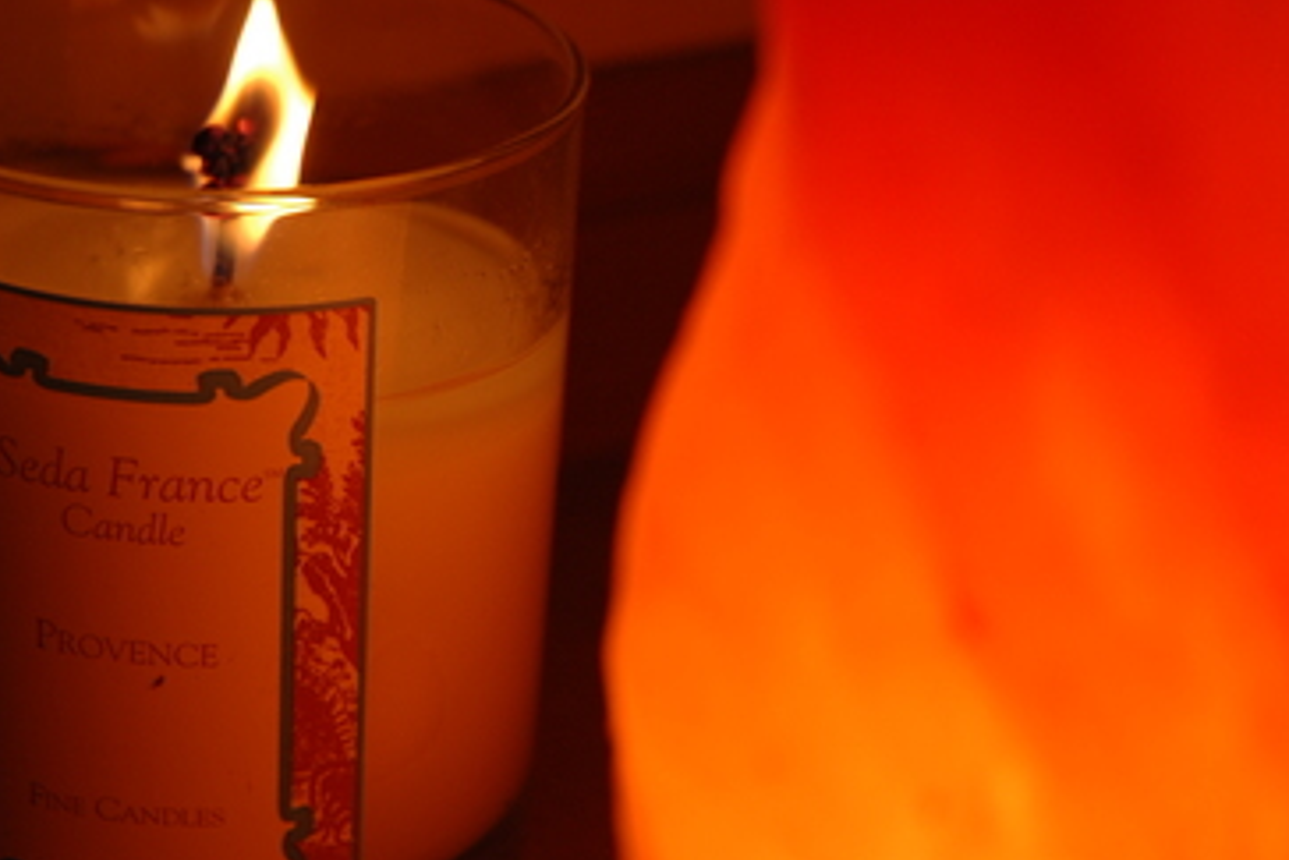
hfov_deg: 14.8
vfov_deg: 9.9
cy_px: 400
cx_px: 498
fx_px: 4943
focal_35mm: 138
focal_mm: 70
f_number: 4.5
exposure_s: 1/25
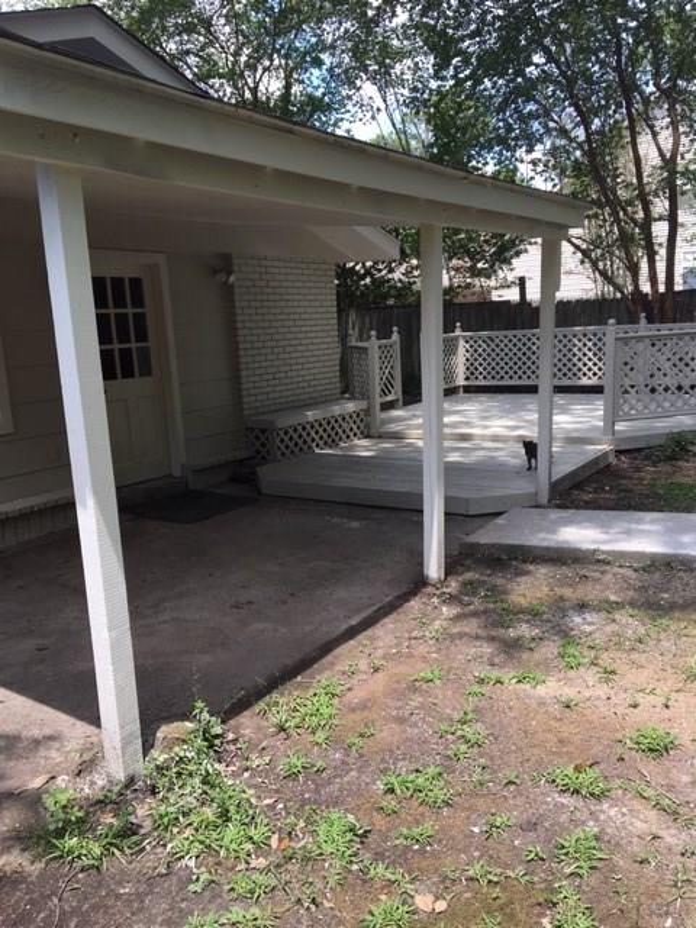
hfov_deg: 48.2
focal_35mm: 29
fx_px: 777
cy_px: 464
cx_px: 348
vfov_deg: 61.7
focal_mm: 4.15
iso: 25
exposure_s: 1/394
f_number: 2.2
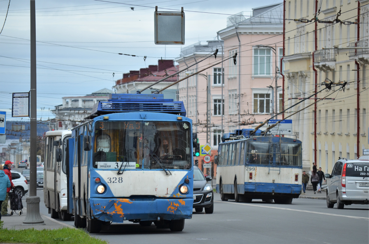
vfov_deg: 6.1
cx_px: 184
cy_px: 122
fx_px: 2301
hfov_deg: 9.2
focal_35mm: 225
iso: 200
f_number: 5.6
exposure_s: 1/640
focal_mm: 150
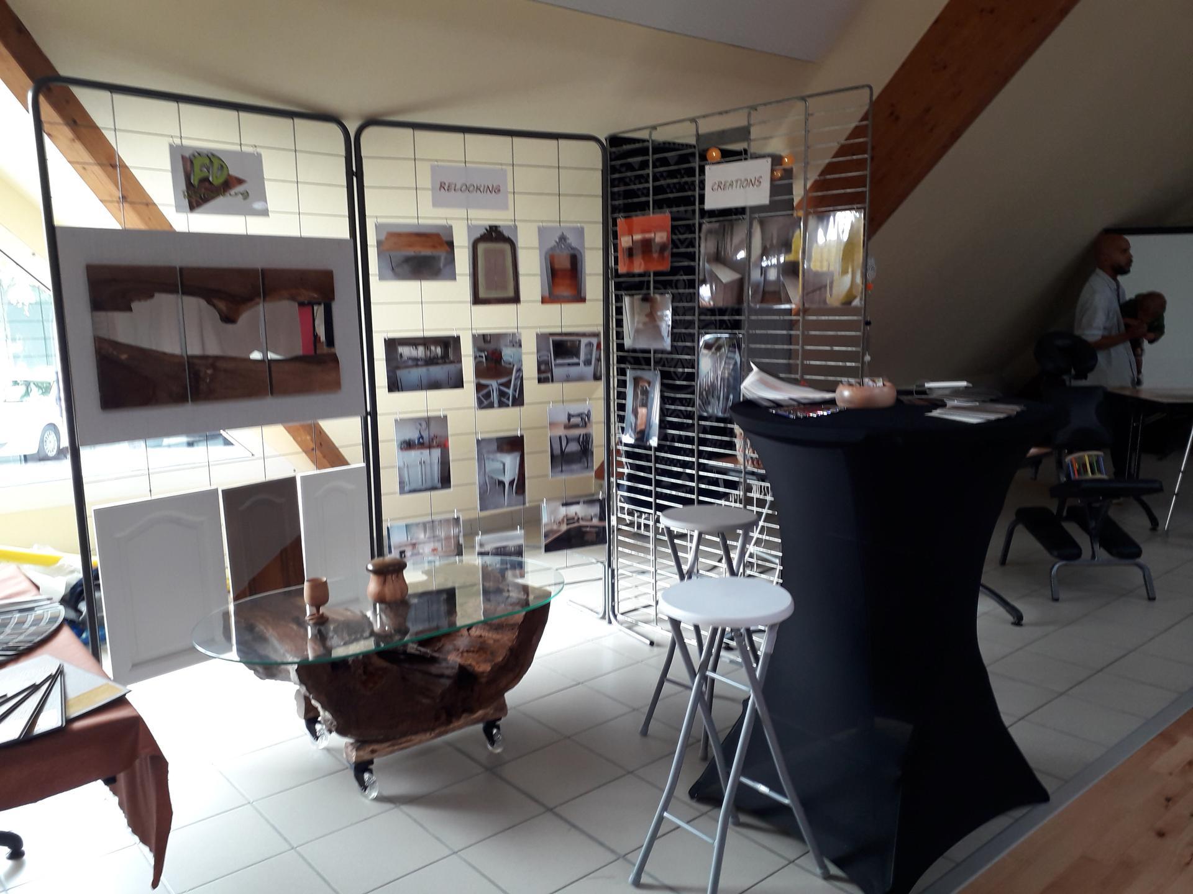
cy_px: 447
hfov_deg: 65.3
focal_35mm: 27
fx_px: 931
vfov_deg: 51.4
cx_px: 596
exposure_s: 1/50
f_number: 1.9
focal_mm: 3.6
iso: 64
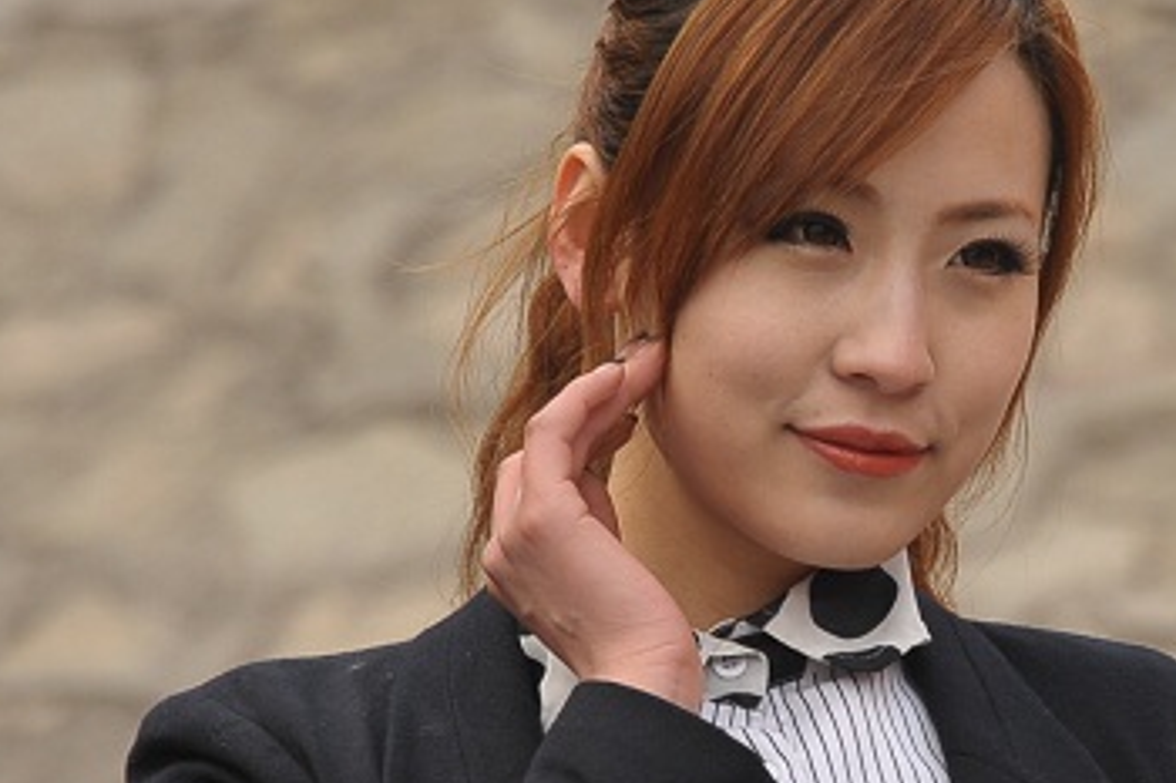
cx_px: 902
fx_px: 22594
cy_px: 655
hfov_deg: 3.0
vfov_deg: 2.0
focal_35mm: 692
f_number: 11
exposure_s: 1/500
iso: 800
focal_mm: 300
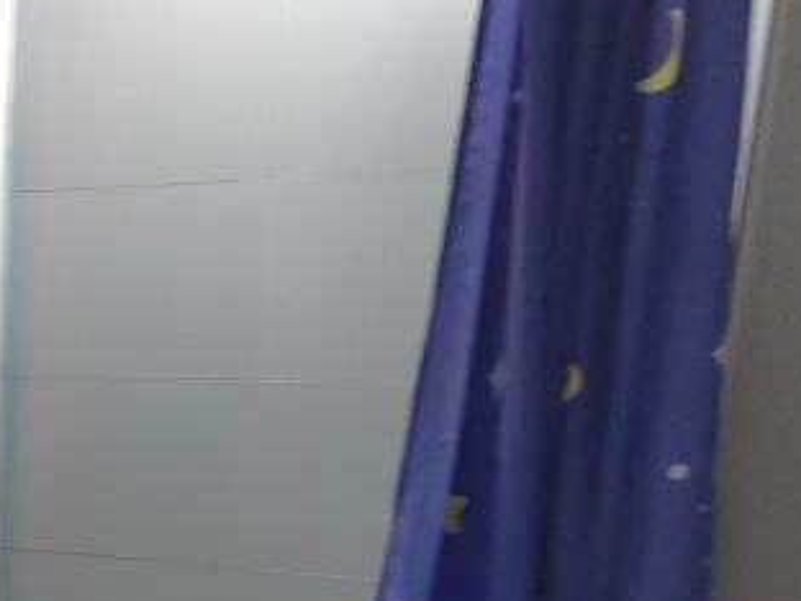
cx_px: -110
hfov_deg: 29.1
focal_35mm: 59
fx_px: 1365
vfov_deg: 23.3
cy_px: 668
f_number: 1.9
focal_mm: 5.52
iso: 2941
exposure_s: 1/50
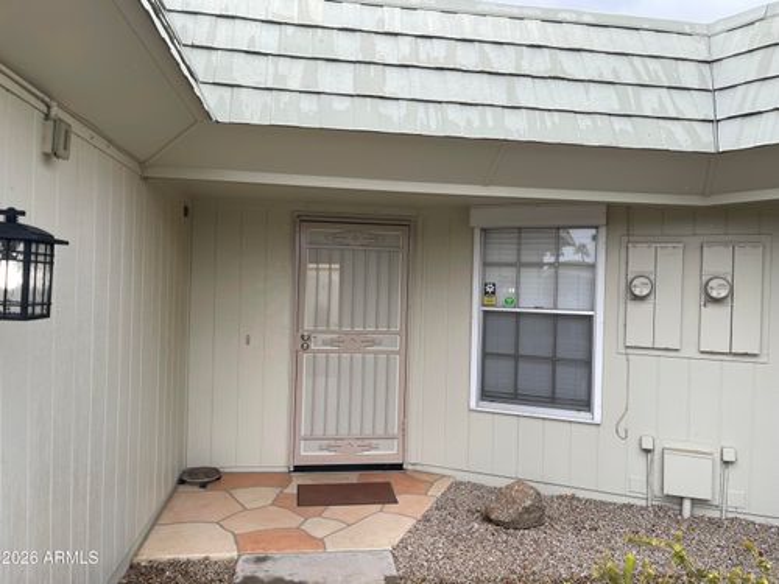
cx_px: 390
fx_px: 563
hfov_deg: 69.4
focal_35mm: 25
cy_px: 292
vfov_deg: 54.9
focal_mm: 5.1
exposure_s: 1/807
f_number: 1.6
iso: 32
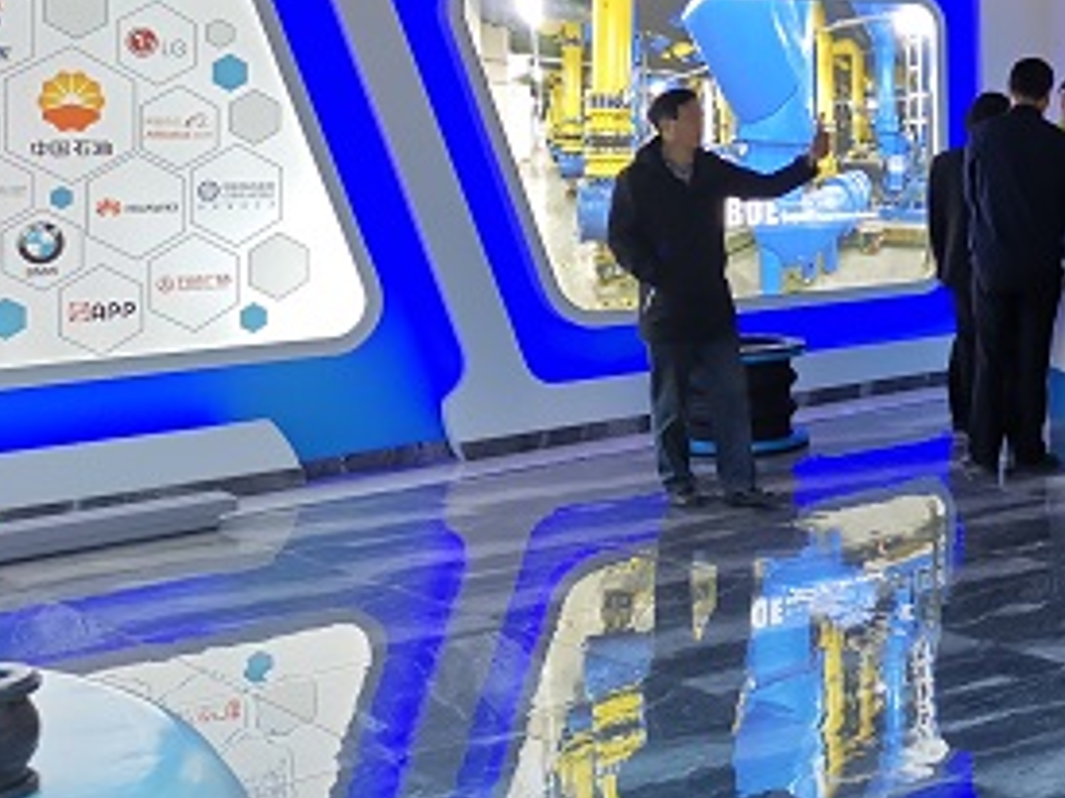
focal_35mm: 59
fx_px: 1814
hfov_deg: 30.5
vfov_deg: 24.4
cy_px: 167
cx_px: 1050
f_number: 1.8
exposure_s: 1/100
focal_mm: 5.58
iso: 64
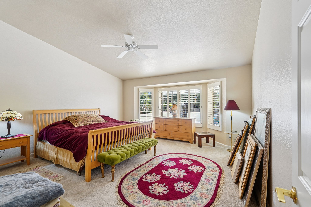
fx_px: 143
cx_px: 156
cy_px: 104
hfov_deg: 95.0
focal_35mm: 16
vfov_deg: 72.0
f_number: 8
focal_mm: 16.5
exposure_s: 1/20
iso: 400
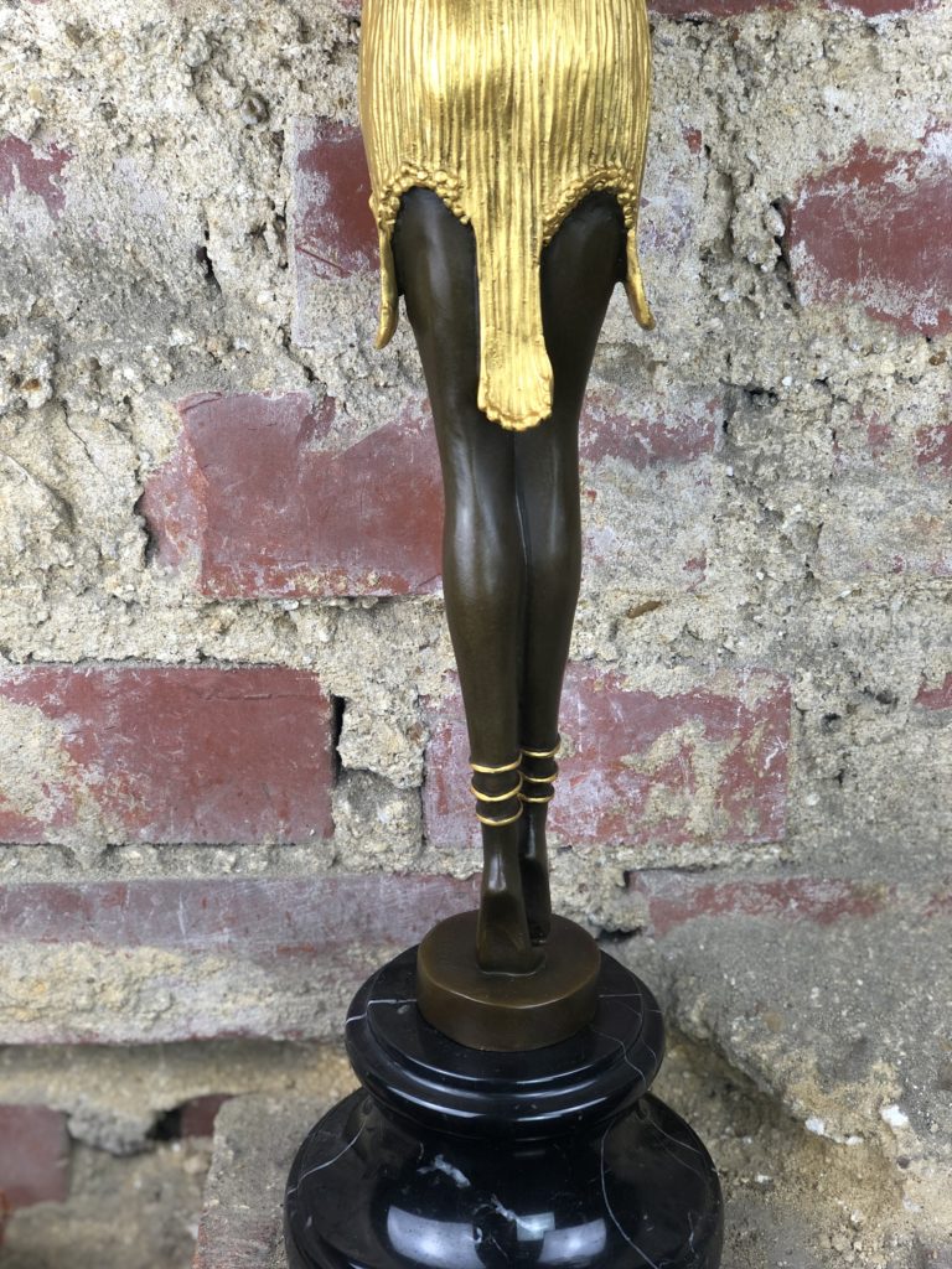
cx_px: 476
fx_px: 1907
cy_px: 634
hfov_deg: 28.0
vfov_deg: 36.8
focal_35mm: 52
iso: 20
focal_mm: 6
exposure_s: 1/50
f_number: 2.4
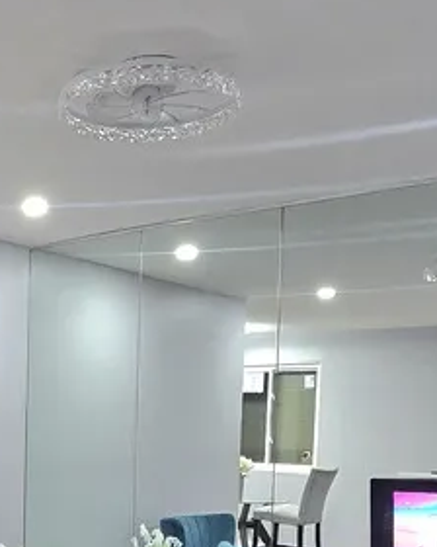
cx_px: -20
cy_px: 471
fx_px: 792
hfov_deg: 28.5
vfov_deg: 36.2
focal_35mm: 49
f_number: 2.2
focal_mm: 2.2
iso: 320
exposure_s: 1/60.2
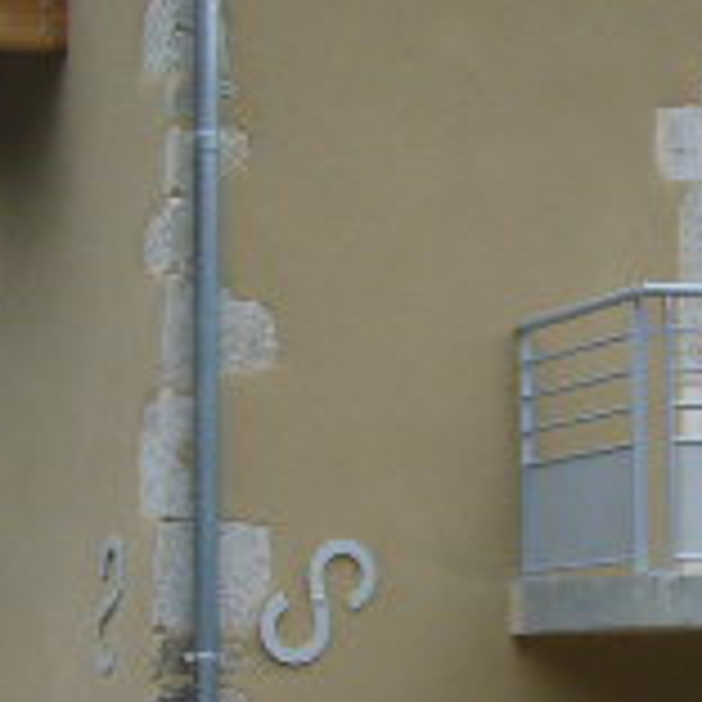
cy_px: 324
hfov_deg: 13.5
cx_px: 720
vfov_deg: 13.7
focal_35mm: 127
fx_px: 2914
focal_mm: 5.8
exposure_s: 1/160
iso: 100
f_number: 5.6
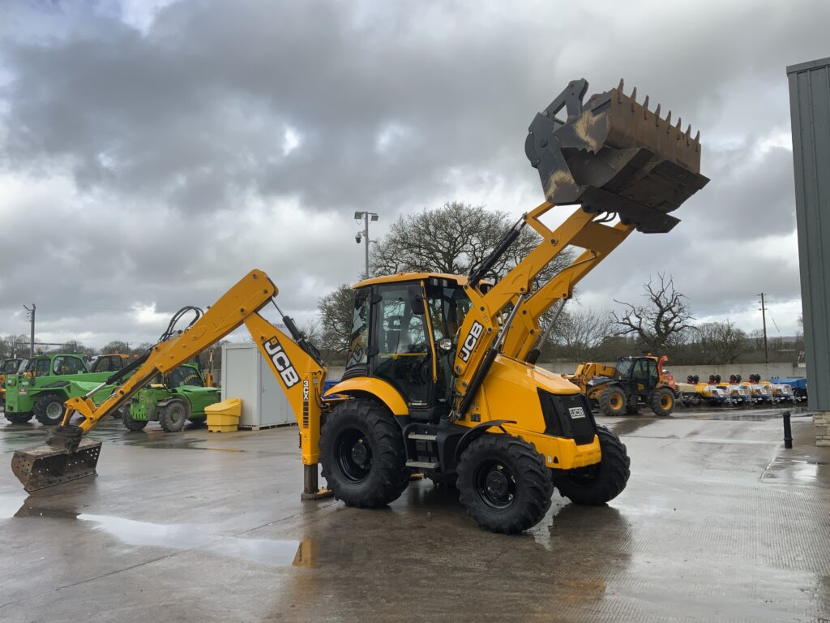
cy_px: 312
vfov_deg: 48.2
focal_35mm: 29
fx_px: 695
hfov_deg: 61.7
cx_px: 415
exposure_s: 1/509
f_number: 1.8
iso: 16
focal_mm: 3
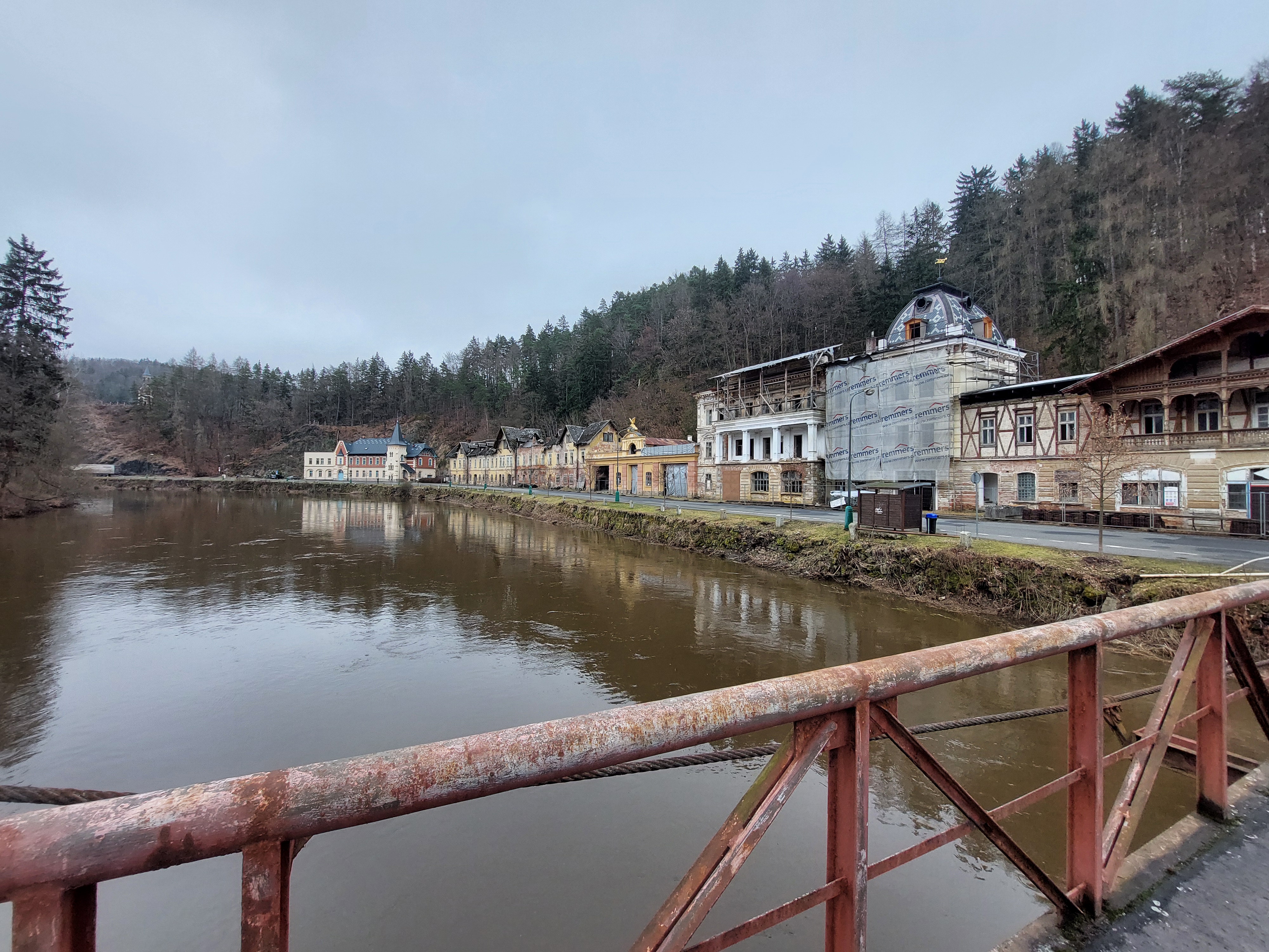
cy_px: 476
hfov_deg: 106.2
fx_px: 477
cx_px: 634
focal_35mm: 13
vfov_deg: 89.9
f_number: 2.2
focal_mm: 1.74
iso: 50
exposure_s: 1/390
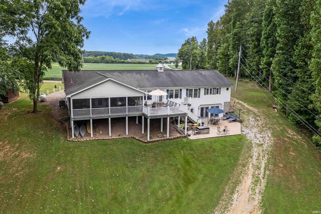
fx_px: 250
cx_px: 160
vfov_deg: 46.4
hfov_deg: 65.5
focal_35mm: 28
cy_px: 107
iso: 100
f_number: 3.5
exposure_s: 1/50
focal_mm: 10.26
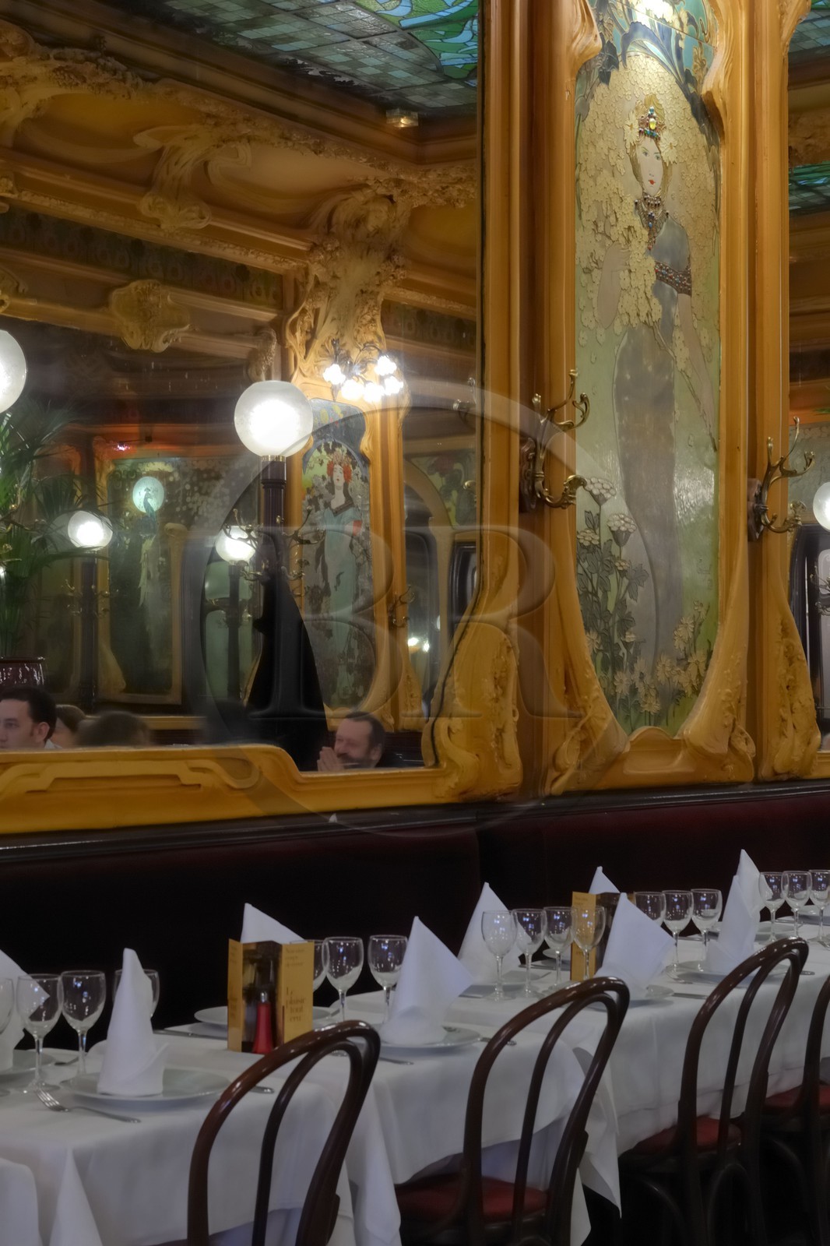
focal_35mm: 68
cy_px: 623
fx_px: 2335
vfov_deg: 29.9
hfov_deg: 20.2
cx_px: 415
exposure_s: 1.5
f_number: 10
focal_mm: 45
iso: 100
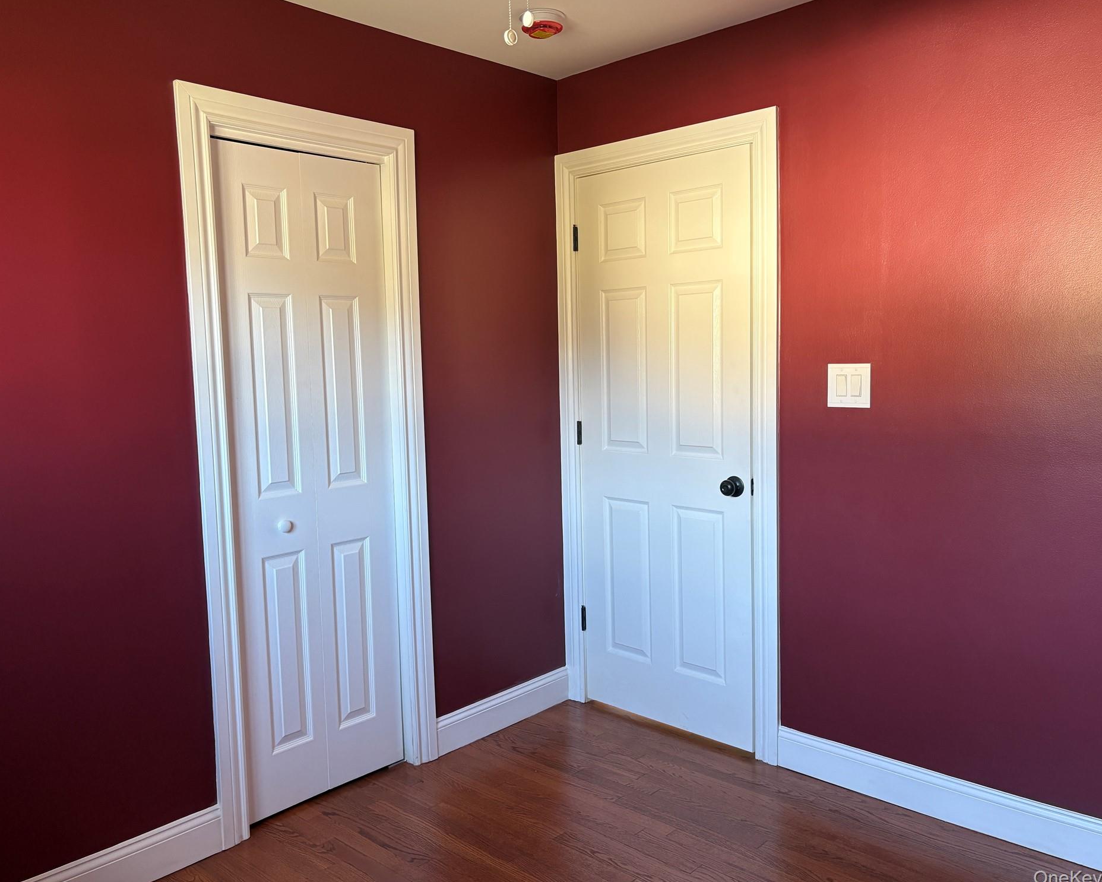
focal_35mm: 28
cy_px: 436
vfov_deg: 51.5
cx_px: 546
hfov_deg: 62.2
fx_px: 913
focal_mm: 5.96
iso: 125
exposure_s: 1/81
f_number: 1.6
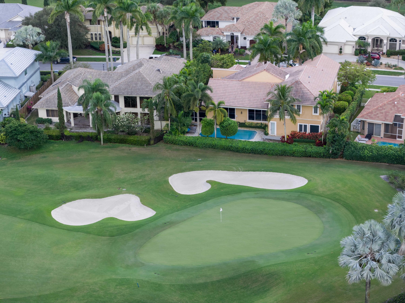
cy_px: 152
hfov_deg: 27.8
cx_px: 202
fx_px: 819
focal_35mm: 70
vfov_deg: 21.0
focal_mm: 19.35
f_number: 2.8
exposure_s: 1/240
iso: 100
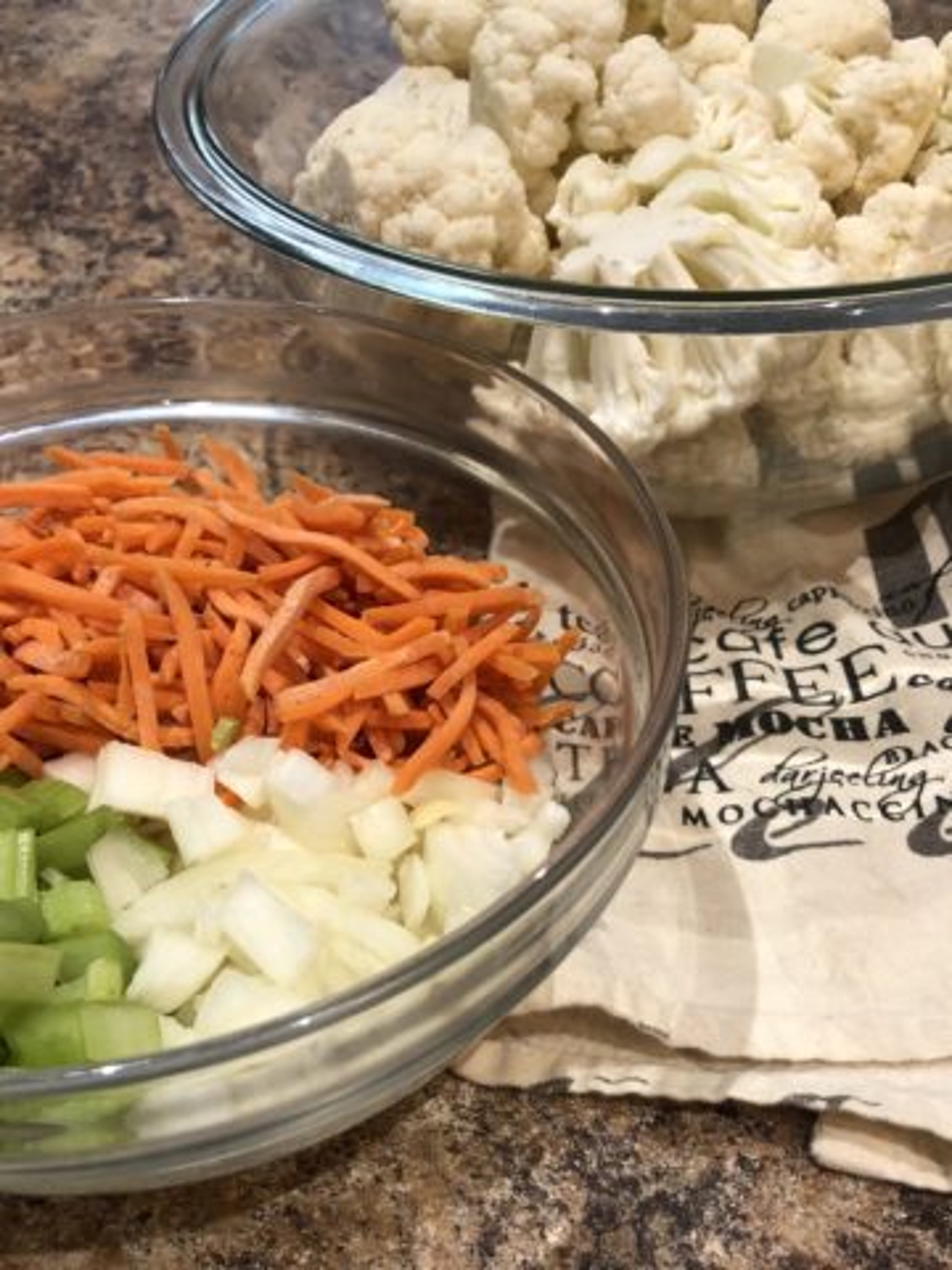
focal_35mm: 28
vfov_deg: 63.4
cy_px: 635
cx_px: 476
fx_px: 1027
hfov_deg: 49.7
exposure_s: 1/20
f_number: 1.8
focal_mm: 3.99
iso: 40
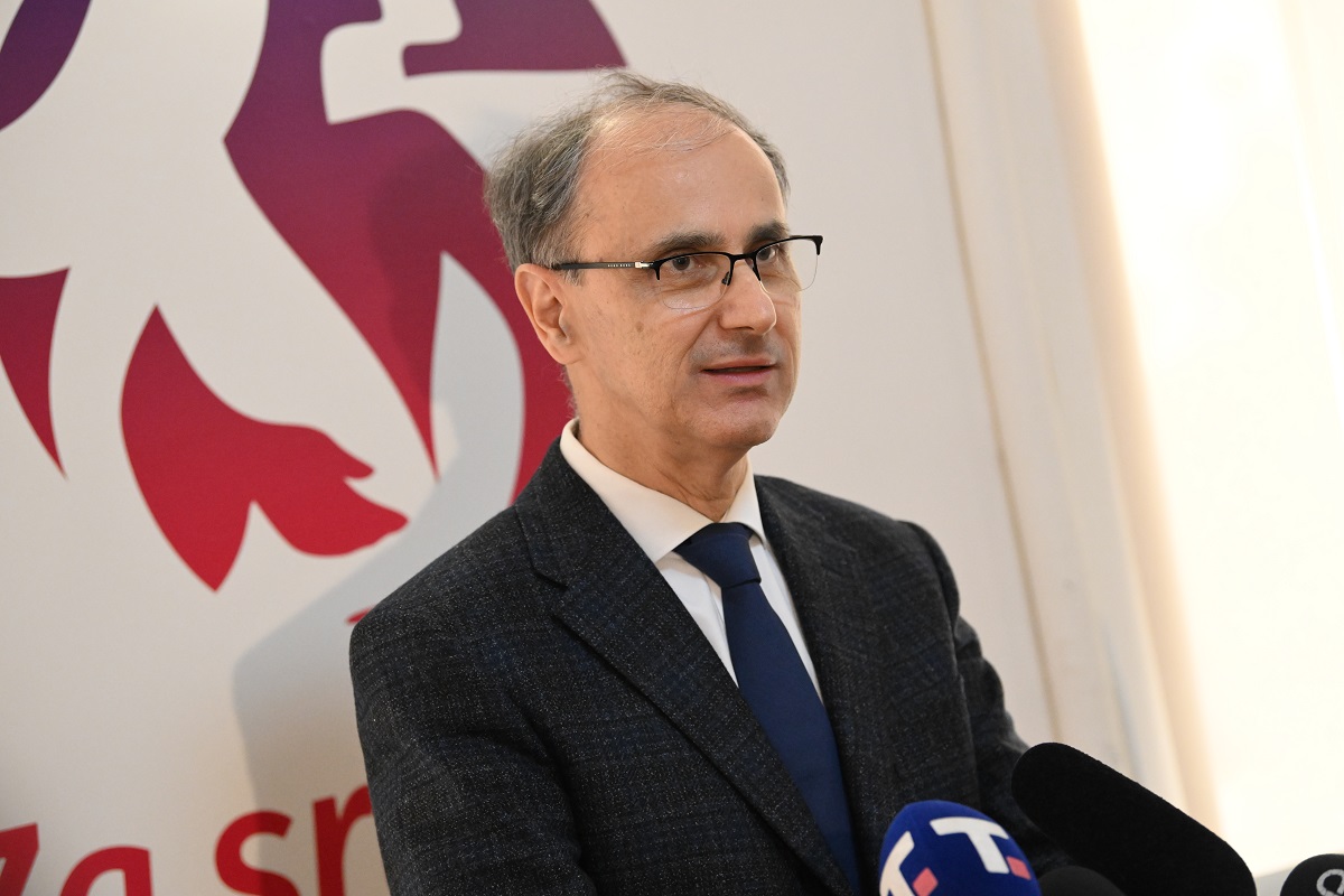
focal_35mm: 135
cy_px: 448
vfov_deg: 10.2
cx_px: 672
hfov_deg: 15.2
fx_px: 5040
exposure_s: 1/500
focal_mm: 135
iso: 6400
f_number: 4
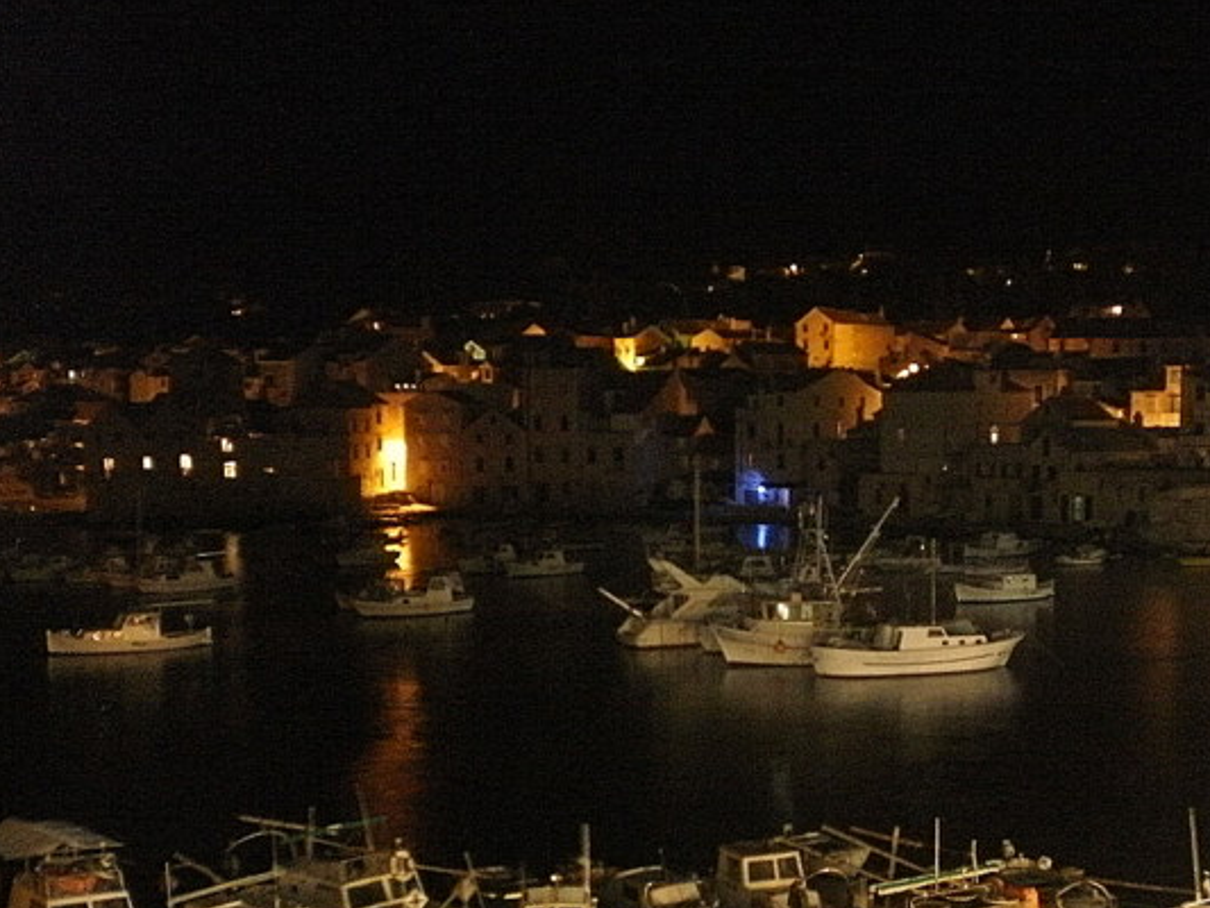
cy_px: 656
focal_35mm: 57
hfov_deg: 33.5
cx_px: 810
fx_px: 1993
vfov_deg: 25.4
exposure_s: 2
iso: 400
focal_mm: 6.3
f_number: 3.1
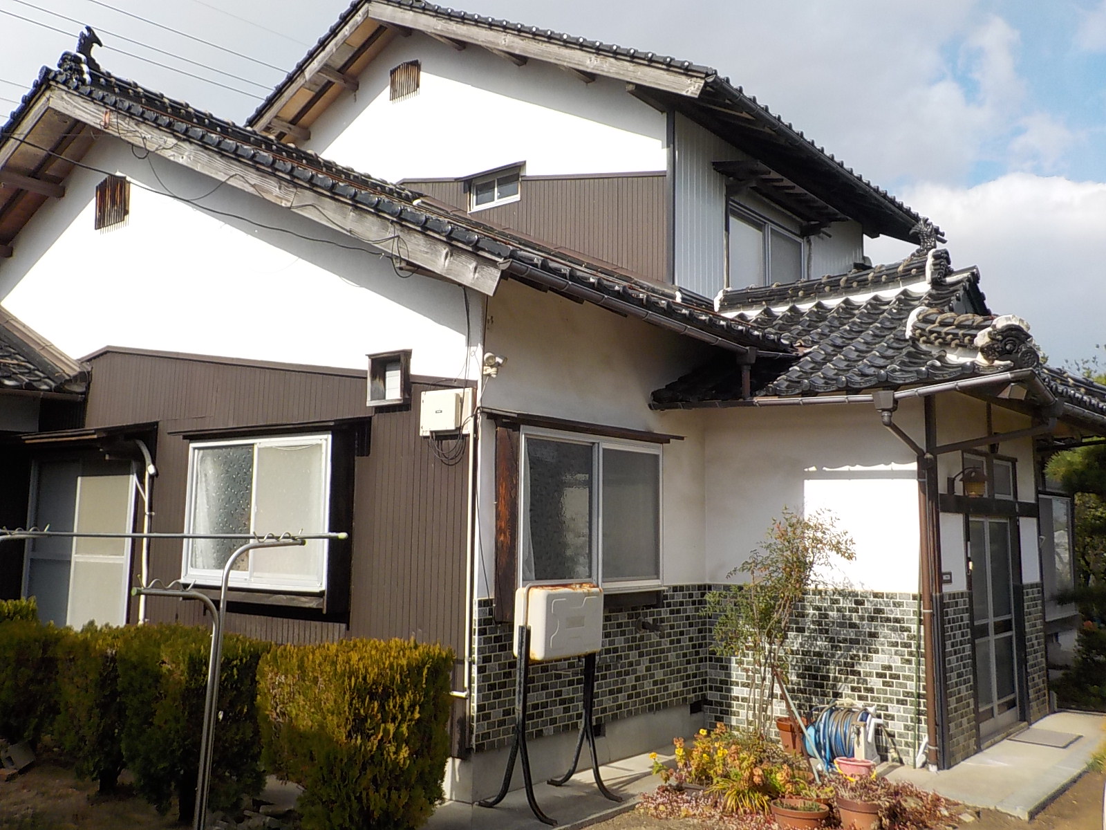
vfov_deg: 46.8
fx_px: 959
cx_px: 553
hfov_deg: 60.0
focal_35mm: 30
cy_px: 415
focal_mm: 4.1
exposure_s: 1/1000
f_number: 3.3
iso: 125
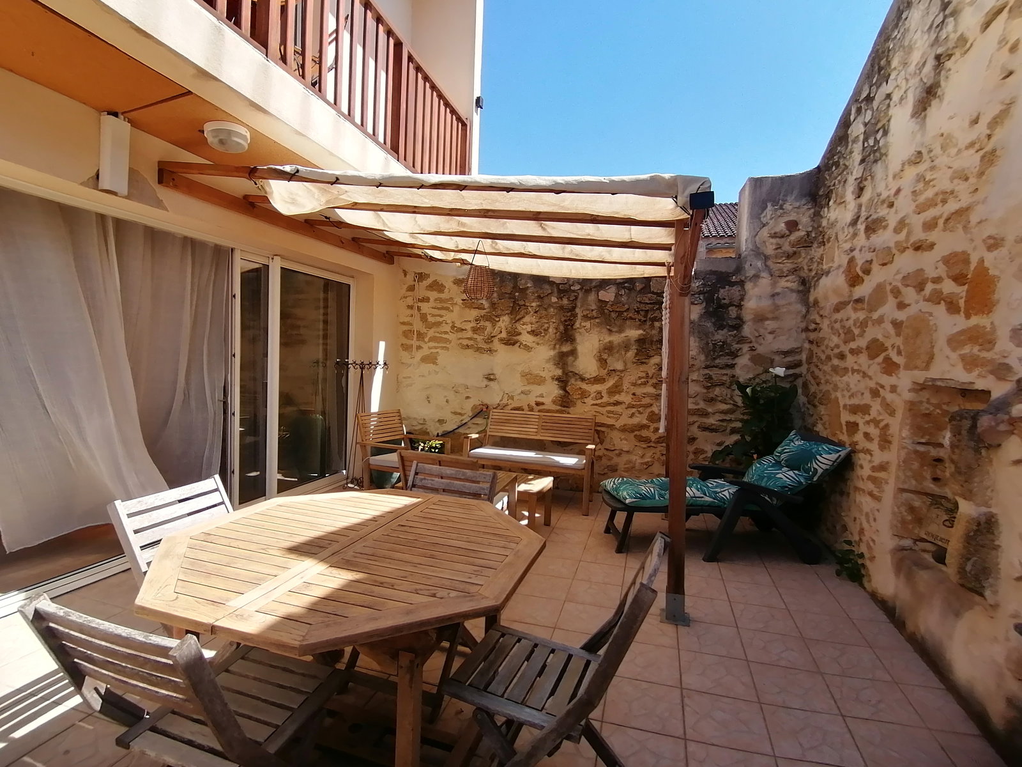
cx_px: 511
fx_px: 502
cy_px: 384
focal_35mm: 17
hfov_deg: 91.0
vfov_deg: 74.7
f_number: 2.4
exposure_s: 1/481
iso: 50
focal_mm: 2.7
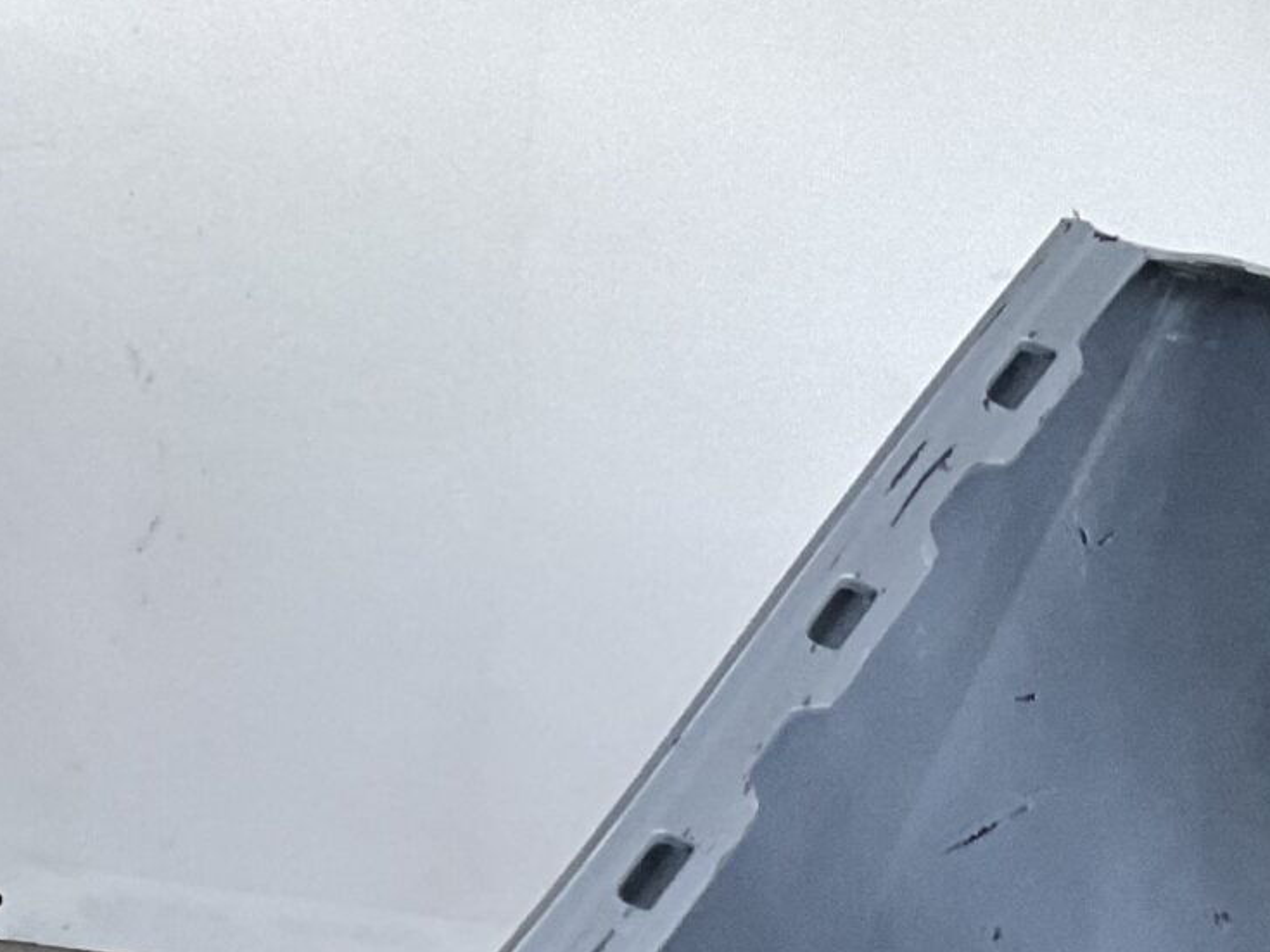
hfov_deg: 16.9
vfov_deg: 13.3
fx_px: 3705
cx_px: 2091
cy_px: 1647
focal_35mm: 101
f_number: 1.8
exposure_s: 1/50
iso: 100
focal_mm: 3
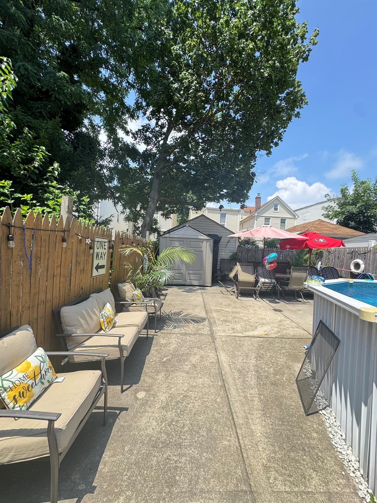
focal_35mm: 14
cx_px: 188
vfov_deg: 102.1
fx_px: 203
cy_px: 252
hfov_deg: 85.7
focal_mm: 2.22
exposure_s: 1/488
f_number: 2.2
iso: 40
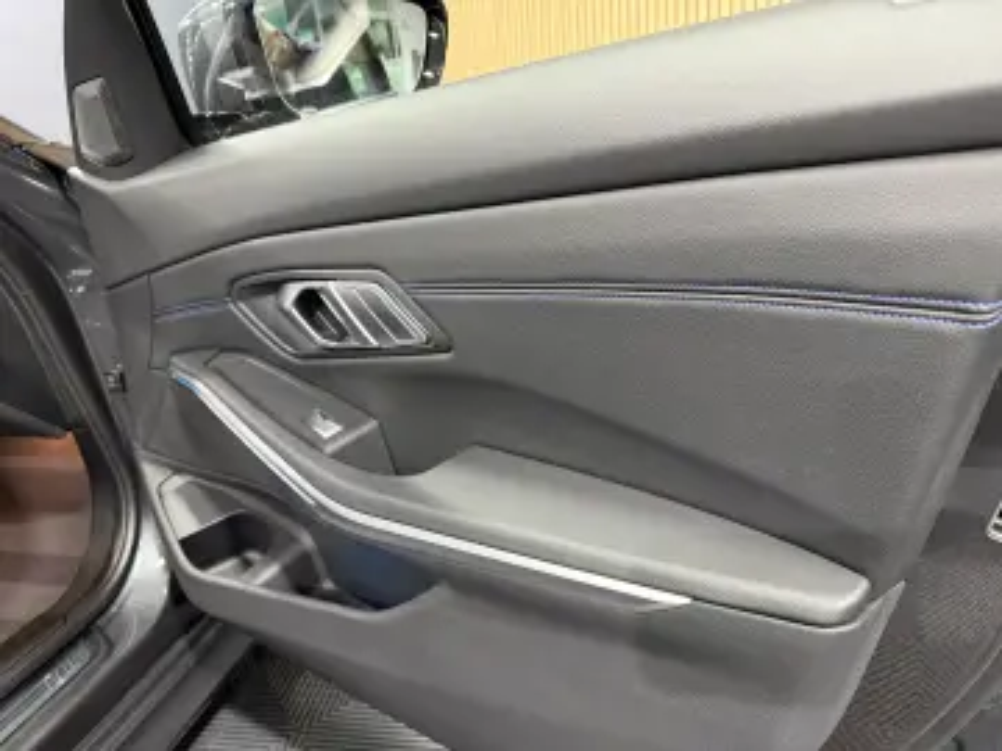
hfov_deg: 71.6
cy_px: 376
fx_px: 695
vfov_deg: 56.8
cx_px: 501
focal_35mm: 24
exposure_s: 1/33
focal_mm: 6.76
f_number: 1.78
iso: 640
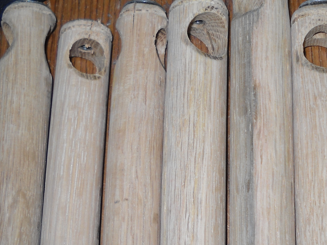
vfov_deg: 19.1
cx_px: 267
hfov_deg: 24.9
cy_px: 130
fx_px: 727
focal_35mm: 77
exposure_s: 1/30
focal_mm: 6.72
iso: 64
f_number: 5.5
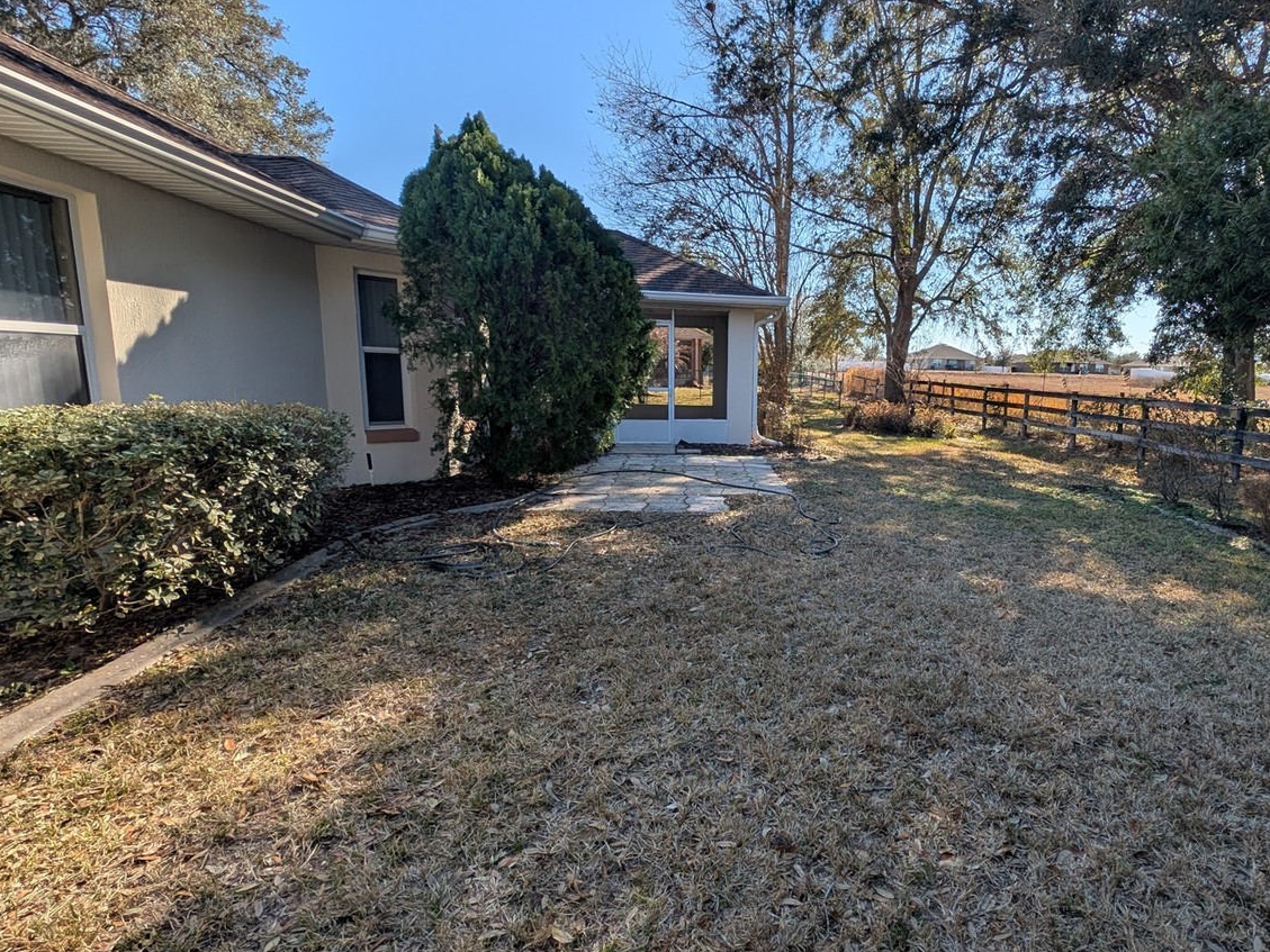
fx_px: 624
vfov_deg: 74.7
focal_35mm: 17
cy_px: 471
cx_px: 805
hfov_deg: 88.9
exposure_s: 1/1229
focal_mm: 2.23
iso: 39
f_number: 1.95
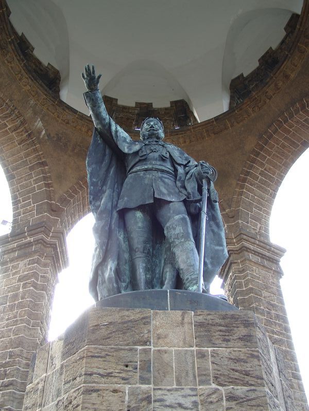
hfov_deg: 41.8
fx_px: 405
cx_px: 154
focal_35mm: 34
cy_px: 206
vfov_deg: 54.0
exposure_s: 1/65.8
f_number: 2.8
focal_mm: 7.13
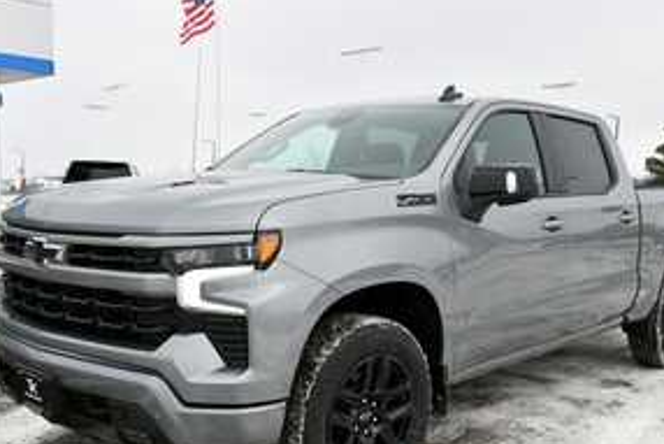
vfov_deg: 31.8
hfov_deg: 46.3
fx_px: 775
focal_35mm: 42
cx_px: 378
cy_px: 264
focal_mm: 20
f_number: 8
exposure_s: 1/250
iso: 160
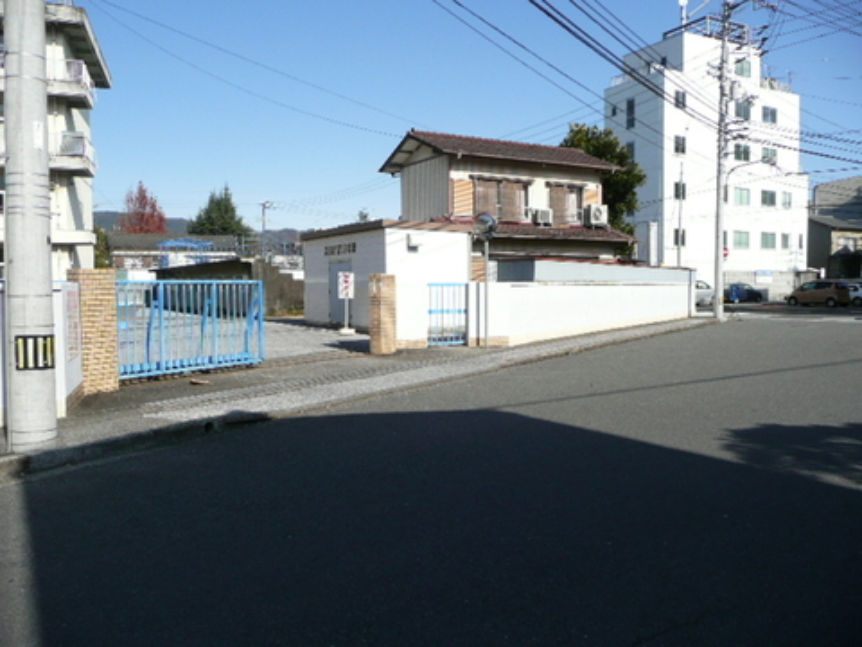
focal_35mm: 28
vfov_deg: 49.7
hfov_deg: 63.4
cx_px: 431
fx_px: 697
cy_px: 324
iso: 100
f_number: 3.3
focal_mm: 4.6
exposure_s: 1/1000
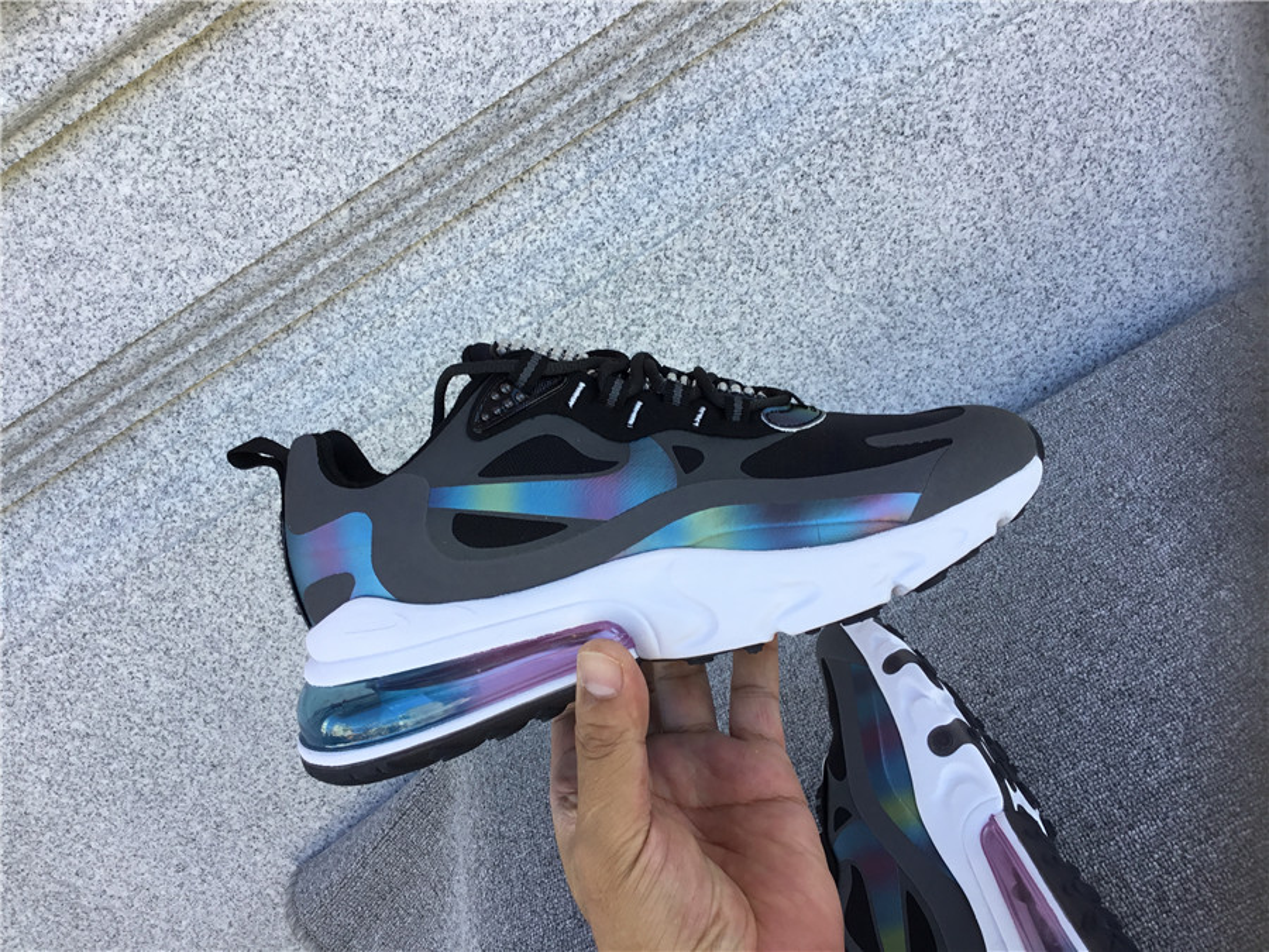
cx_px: 634
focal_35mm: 31
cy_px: 476
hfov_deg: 58.4
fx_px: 1136
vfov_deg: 45.4
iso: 25
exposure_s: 1/100
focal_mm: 3.3
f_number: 2.4
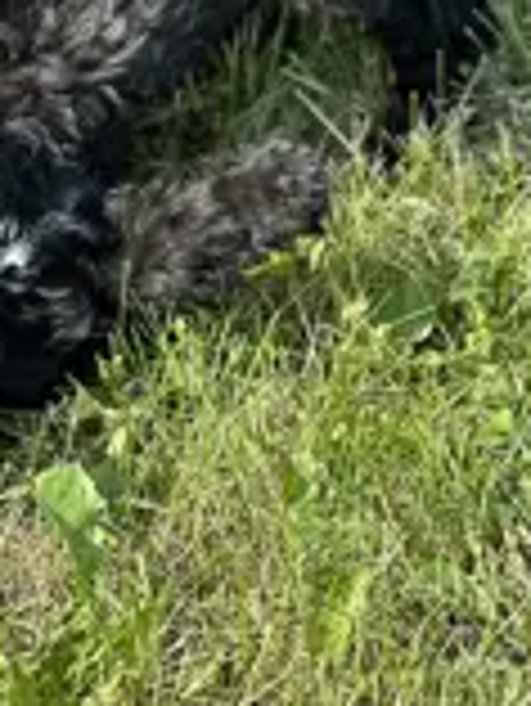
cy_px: -108
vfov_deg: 10.0
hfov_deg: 7.6
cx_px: 194
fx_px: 4003
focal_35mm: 196
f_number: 2.8
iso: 32
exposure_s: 1/121
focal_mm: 9
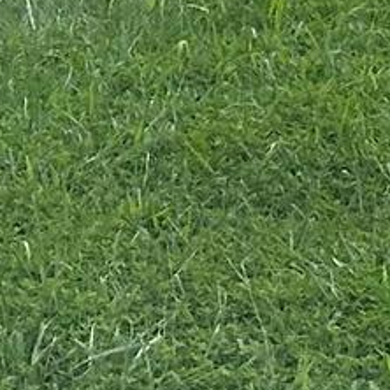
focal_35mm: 391
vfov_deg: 4.3
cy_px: -836
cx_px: 112
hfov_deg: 4.5
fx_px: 4984
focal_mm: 6.86
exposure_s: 1/3876
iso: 64
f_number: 1.78
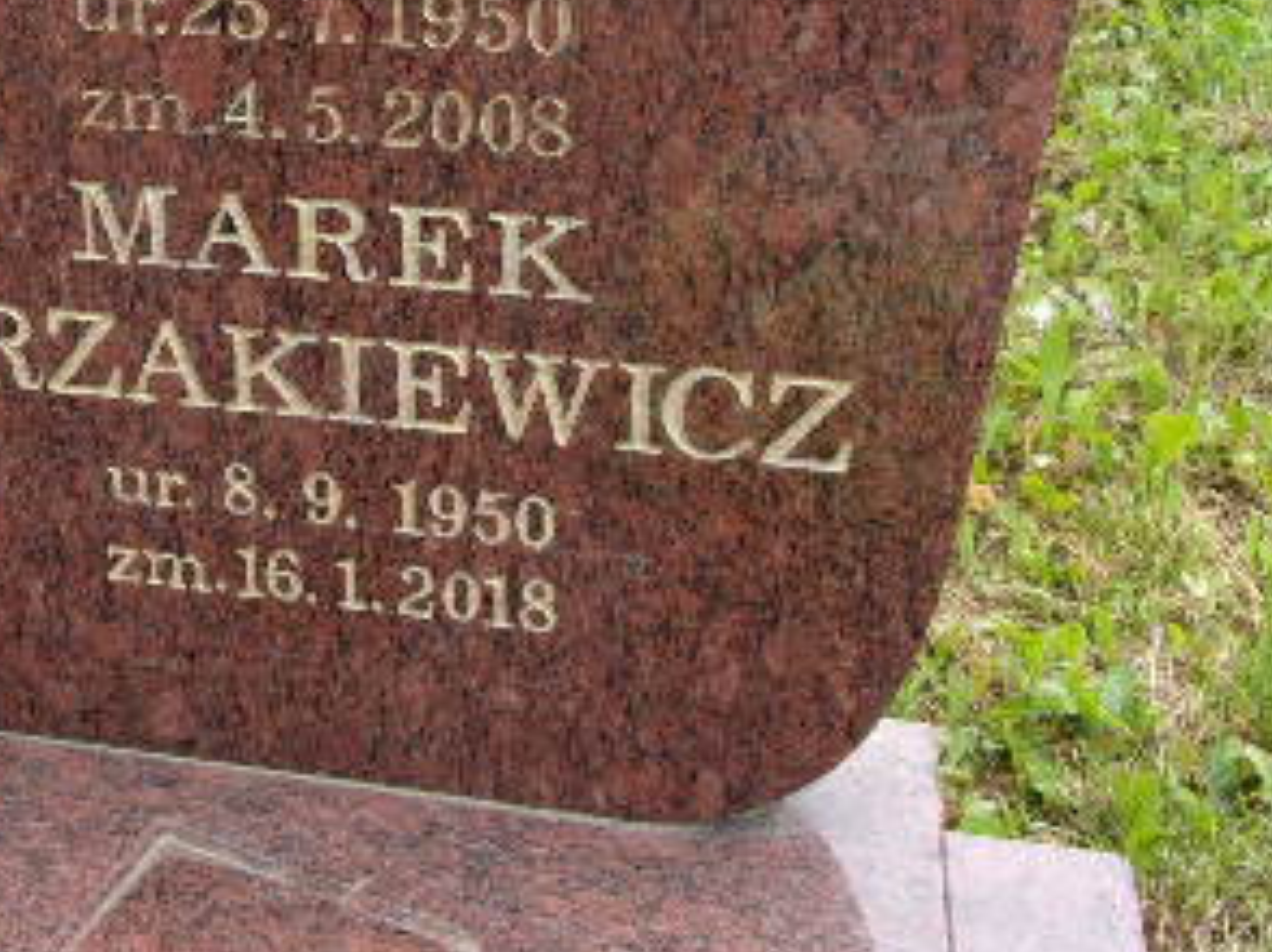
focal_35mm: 61
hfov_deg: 29.6
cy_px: 138
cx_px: 4
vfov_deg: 23.5
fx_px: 2240
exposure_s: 1/75
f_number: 3.9
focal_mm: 5.1
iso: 80
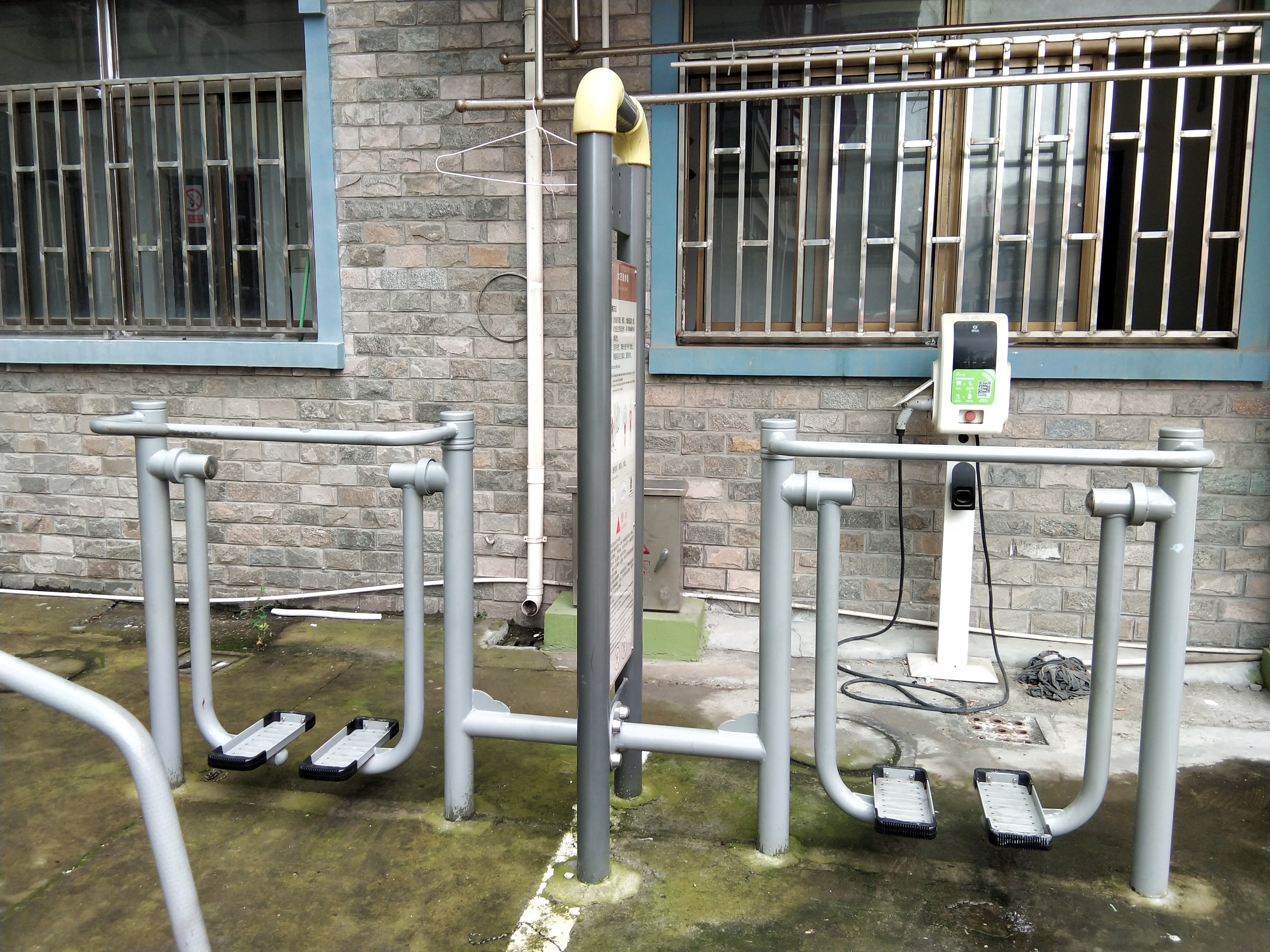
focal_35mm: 31
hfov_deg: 58.4
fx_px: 1137
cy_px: 476
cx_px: 635
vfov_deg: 45.4
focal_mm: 3.69
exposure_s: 1/136
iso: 50
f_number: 2.2
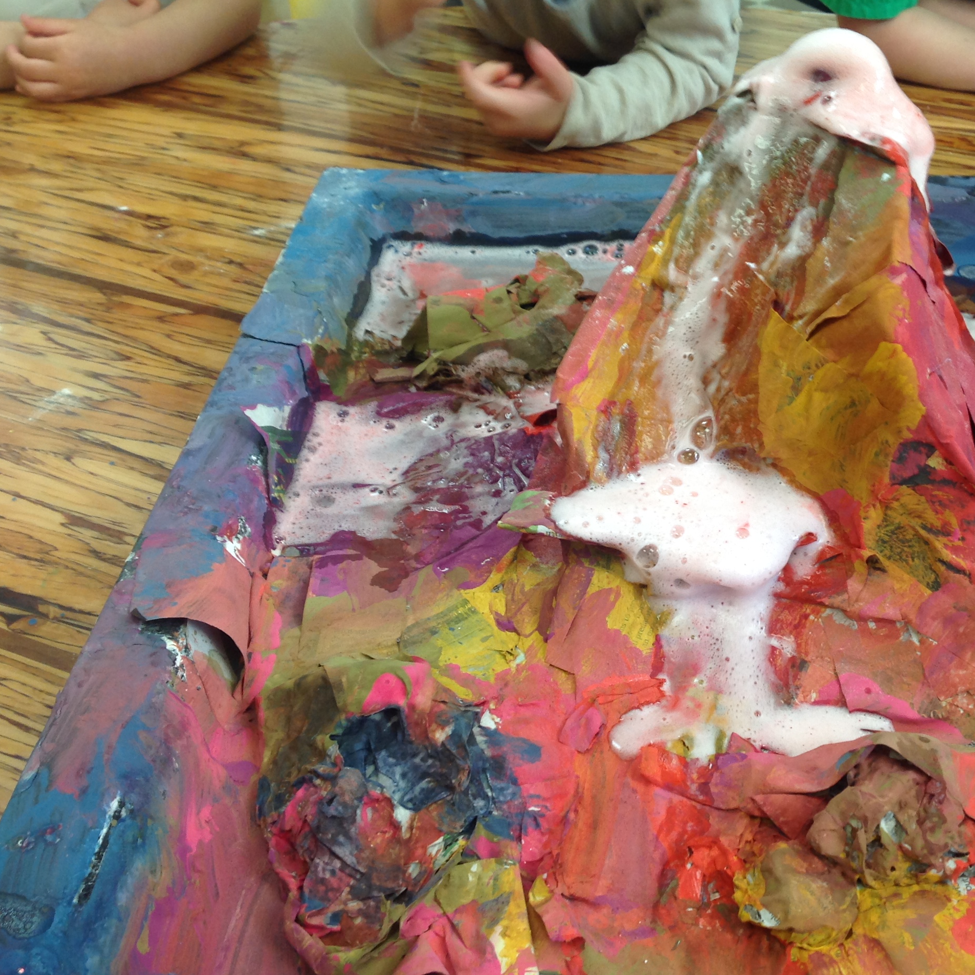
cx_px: 638
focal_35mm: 43
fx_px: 1370
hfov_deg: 38.8
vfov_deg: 39.2
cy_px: 504
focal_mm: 4.28
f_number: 2.4
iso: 50
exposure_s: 1/15
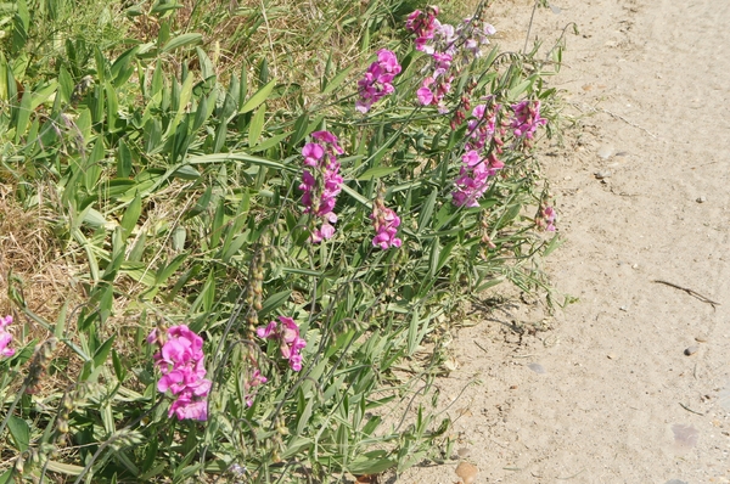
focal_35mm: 76
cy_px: 242
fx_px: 1549
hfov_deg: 26.5
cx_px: 365
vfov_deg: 17.8
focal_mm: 51
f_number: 9
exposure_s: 1/320
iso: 200
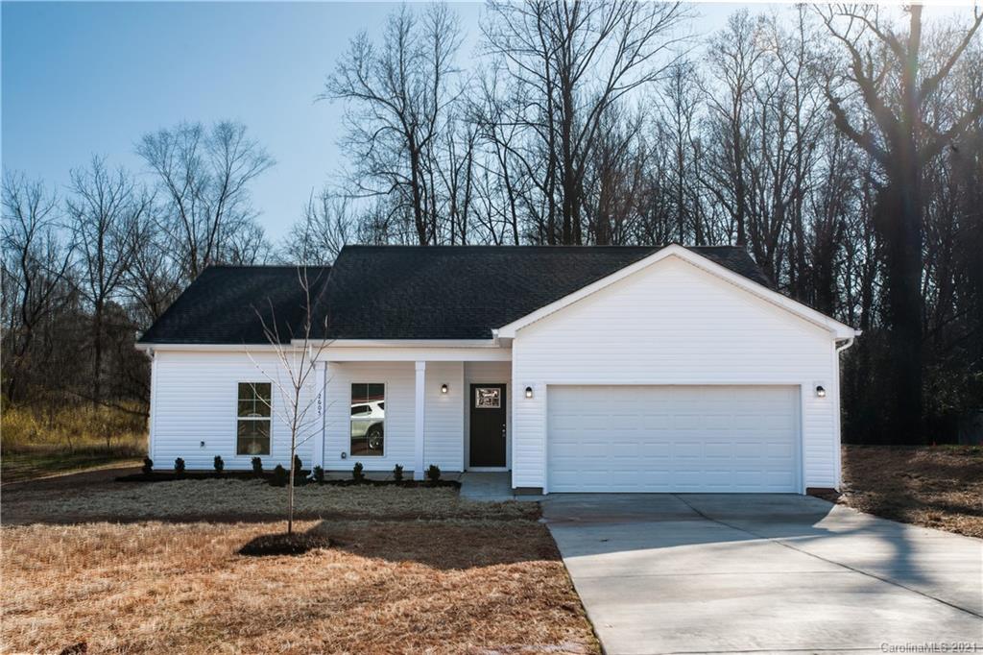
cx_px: 492
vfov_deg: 37.8
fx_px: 955
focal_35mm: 35
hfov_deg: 54.4
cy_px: 328
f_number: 11
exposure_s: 1/160
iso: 200
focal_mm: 35
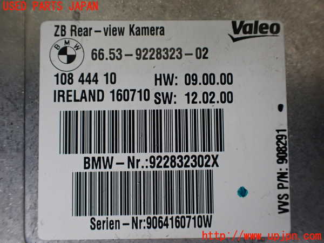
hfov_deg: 60.0
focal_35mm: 30
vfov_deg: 46.8
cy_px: 122
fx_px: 281
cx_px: 162
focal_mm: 5.4
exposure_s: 1/125
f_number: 2.3
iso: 400
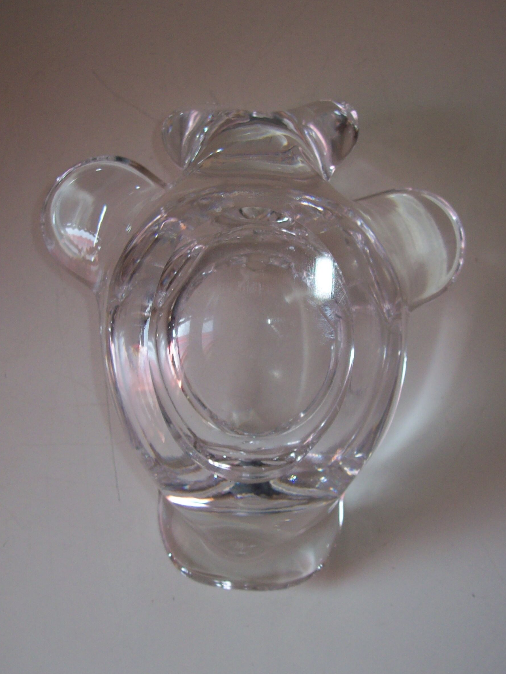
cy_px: 336
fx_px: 838
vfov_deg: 43.9
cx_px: 253
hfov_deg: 33.6
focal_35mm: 43
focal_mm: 6
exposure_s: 1/64
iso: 80
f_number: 2.7
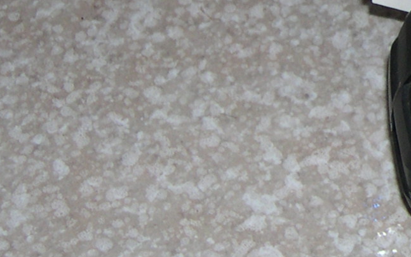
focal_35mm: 175
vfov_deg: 7.4
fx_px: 1960
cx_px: 624
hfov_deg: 11.5
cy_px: -141
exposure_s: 1/60
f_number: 3.1
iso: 100
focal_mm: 10.1
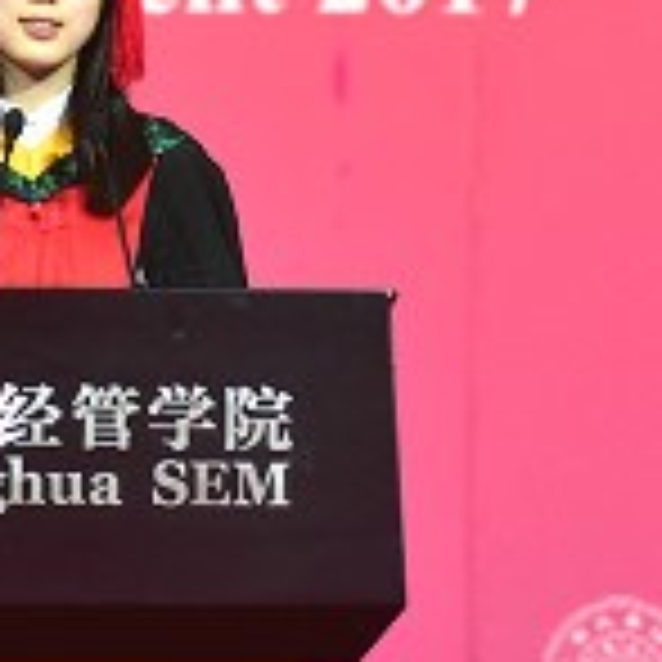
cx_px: 0
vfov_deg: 6.0
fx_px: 6253
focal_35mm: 289
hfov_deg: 6.0
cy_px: 43
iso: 2000
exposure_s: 1/160
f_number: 6.3
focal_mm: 100
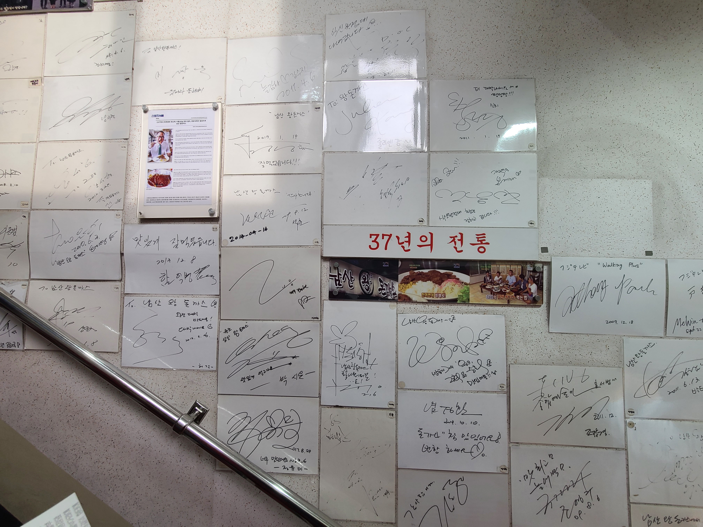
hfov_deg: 106.2
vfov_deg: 89.9
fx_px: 264
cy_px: 264
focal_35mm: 13
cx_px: 352
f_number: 2.2
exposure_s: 1/120
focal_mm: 2.2
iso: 64
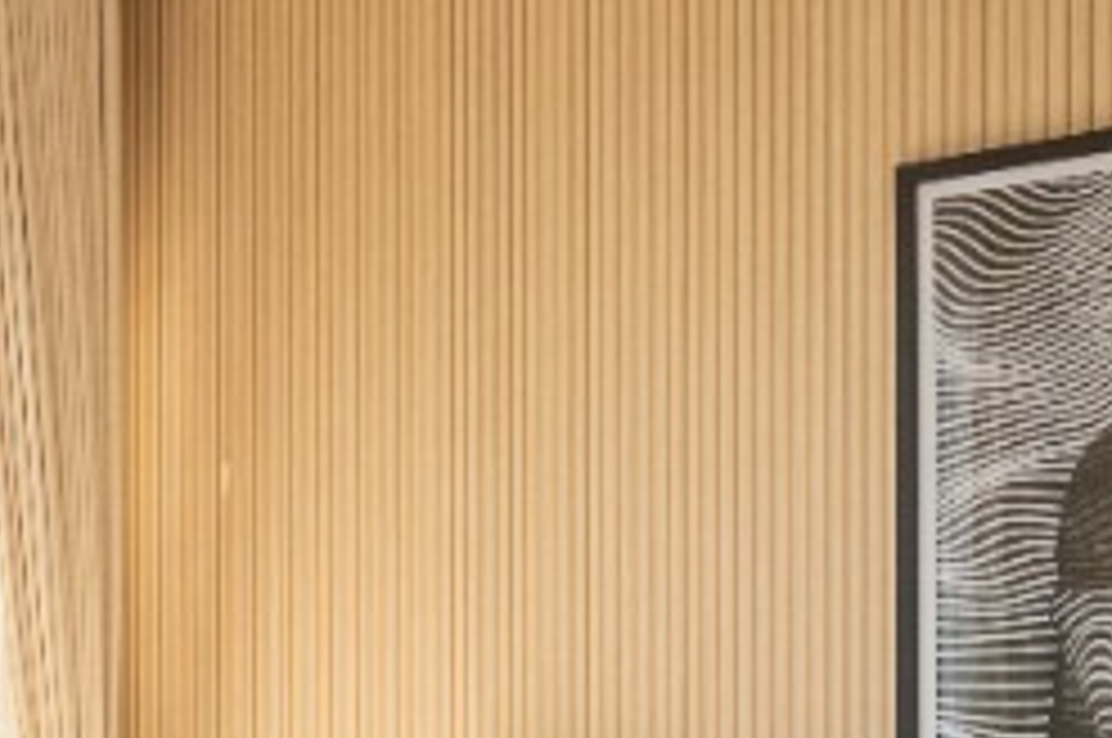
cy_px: 776
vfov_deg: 16.4
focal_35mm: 81
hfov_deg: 24.6
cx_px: 198
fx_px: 2499
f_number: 8
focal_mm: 20
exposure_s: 1/125
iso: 100
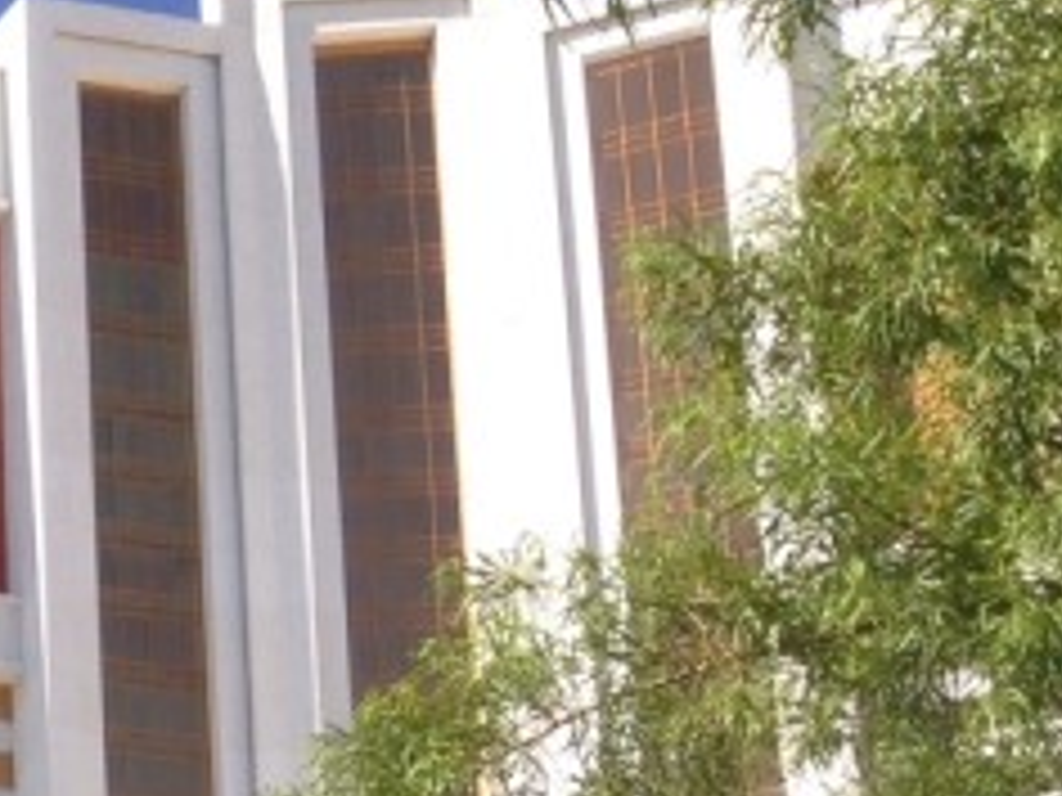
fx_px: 4387
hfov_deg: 11.9
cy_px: 1376
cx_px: -1238
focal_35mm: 143
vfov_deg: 9.9
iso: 50
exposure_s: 1/951
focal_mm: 4.12
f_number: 2.4
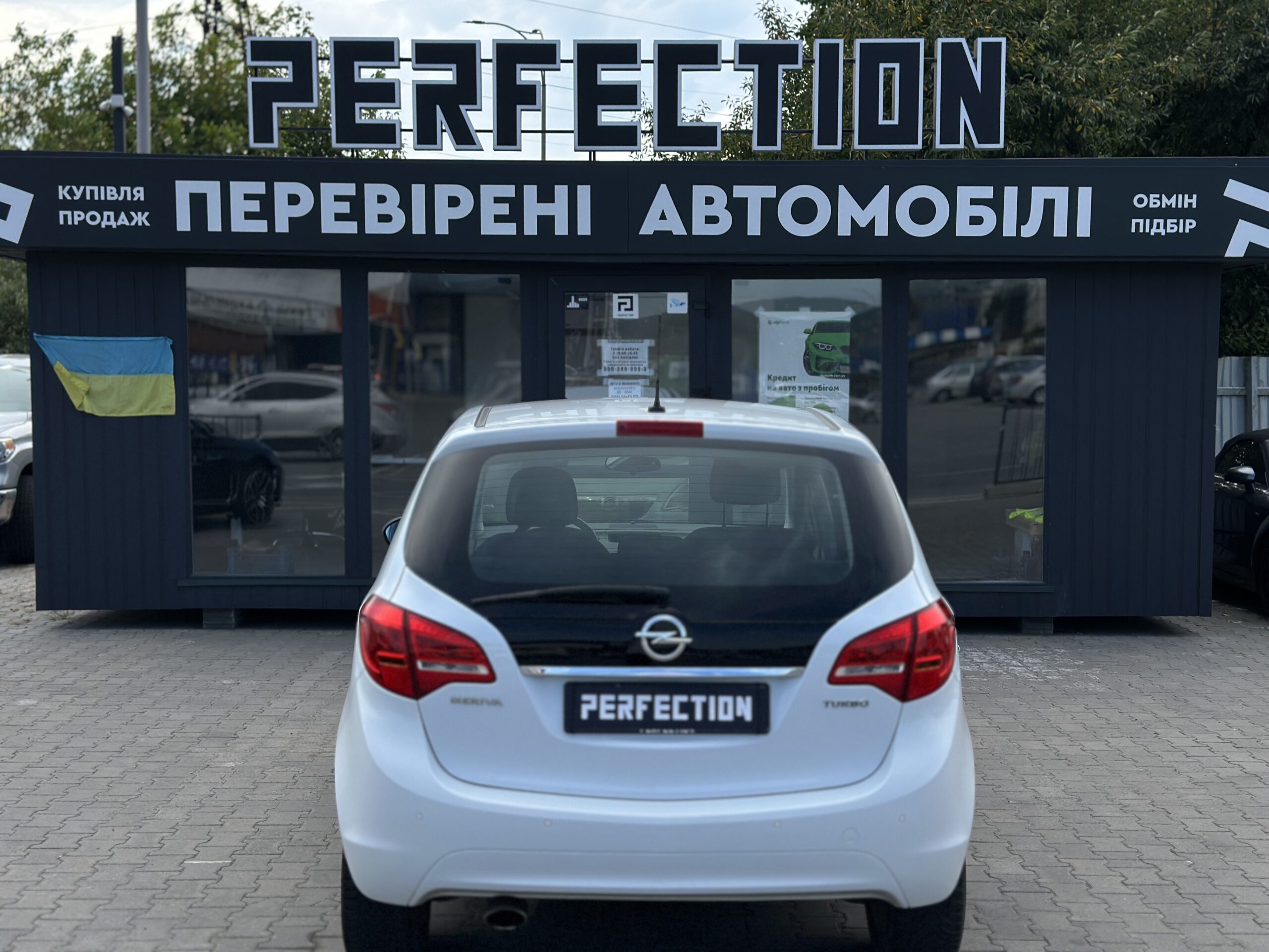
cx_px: 634
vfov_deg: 30.3
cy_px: 476
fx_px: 1760
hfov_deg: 39.7
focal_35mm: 48
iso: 100
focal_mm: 6.86
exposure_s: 1/4016
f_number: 1.78
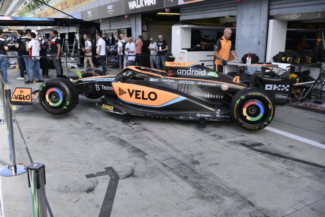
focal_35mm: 32
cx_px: 162
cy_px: 108
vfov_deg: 41.1
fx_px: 289
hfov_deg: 58.7
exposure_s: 1/320
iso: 400
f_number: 9
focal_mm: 32
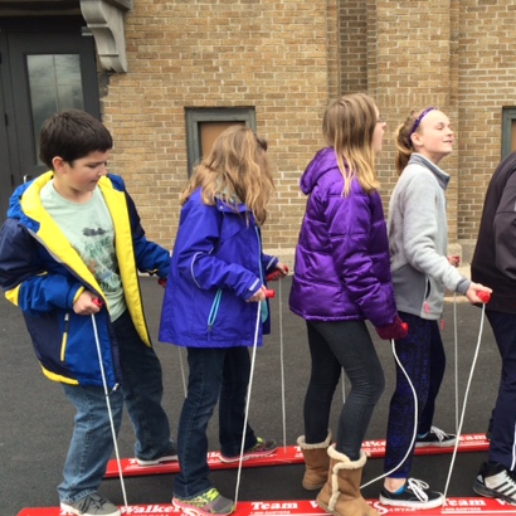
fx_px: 675
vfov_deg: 41.8
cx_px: 365
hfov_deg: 41.0
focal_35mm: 40
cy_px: 269
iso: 32
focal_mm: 4.15
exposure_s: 1/446
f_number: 2.2
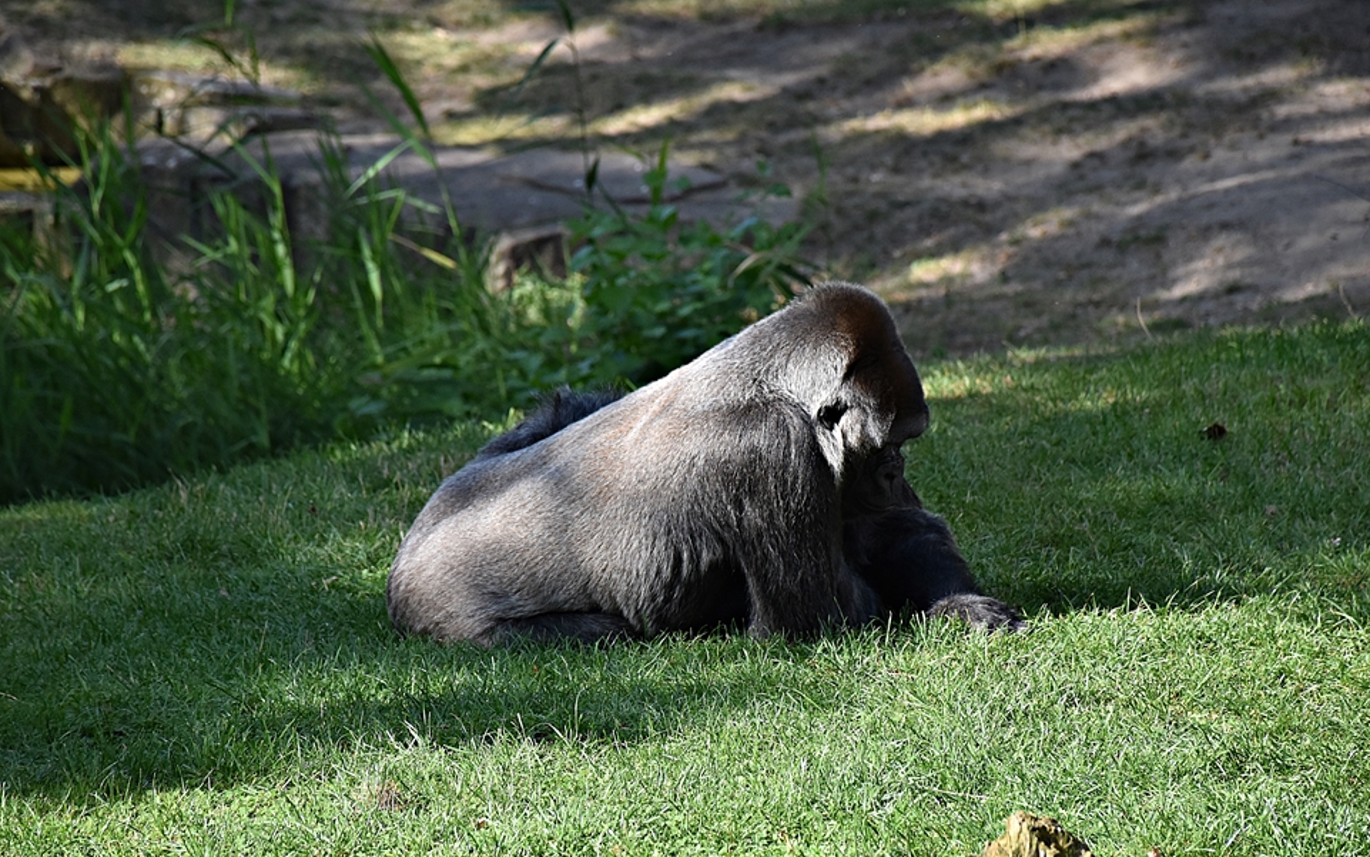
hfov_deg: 9.2
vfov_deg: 5.8
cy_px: 458
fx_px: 8514
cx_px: 680
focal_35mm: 228
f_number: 5.6
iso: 800
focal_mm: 140
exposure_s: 1/1000
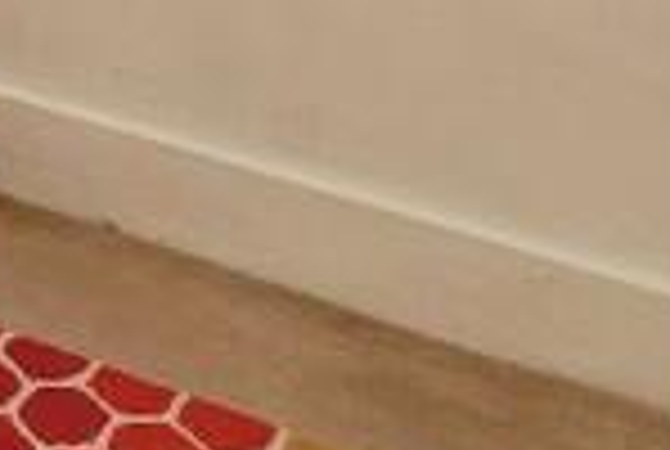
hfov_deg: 17.6
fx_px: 1790
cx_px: -490
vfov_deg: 10.6
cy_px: -844
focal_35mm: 96
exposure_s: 1/20
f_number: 8
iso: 800
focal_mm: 14
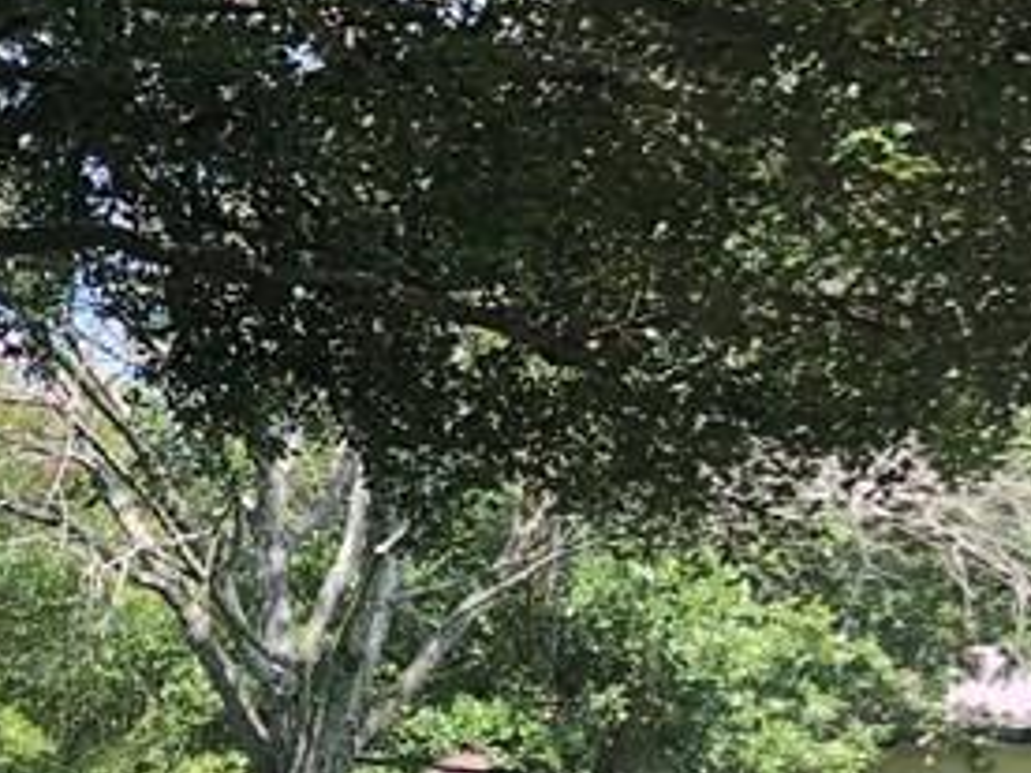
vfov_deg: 13.7
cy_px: 1023
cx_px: -672
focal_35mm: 104
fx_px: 3098
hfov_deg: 16.6
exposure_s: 1/175
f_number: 1.8
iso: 20
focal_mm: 4
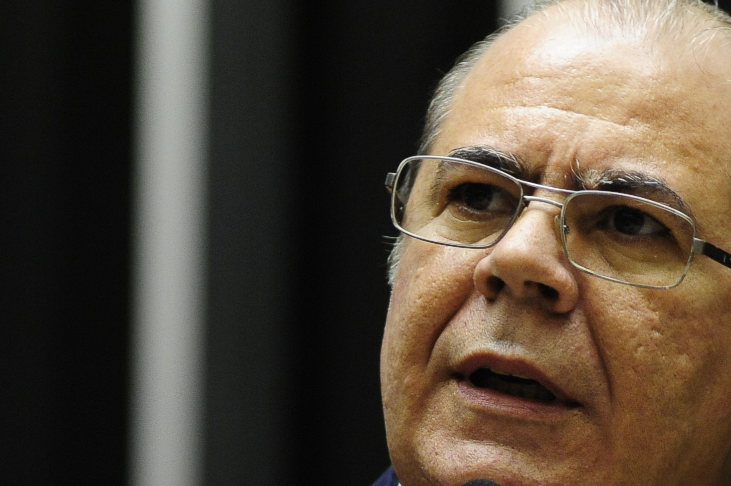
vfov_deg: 3.8
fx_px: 7365
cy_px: 522
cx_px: 503
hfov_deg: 5.7
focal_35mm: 363
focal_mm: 125
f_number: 3.5
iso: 2500
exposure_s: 1/80
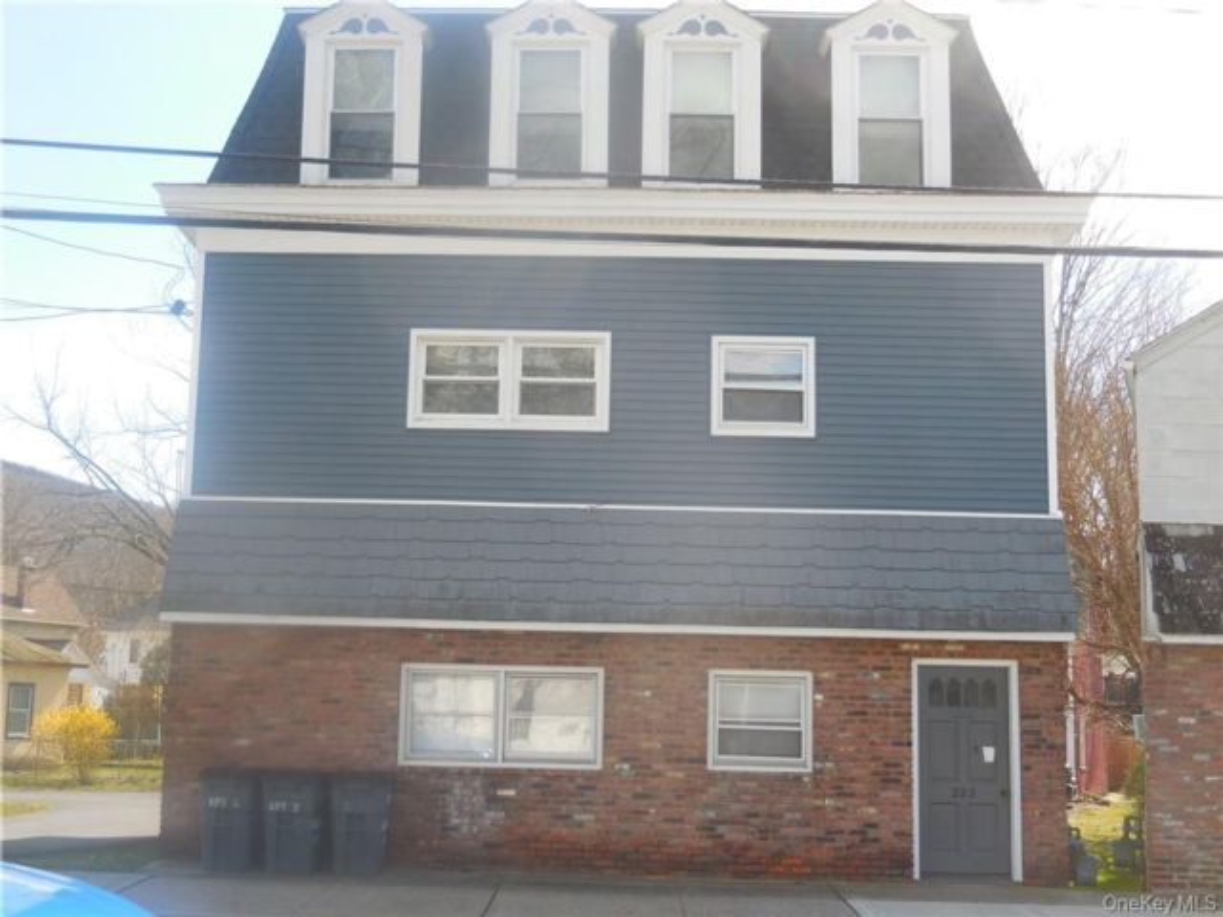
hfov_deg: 42.1
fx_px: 1590
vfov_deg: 32.2
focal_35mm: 45
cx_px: 612
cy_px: 458
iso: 125
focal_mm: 8.1
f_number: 4.2
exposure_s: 1/320
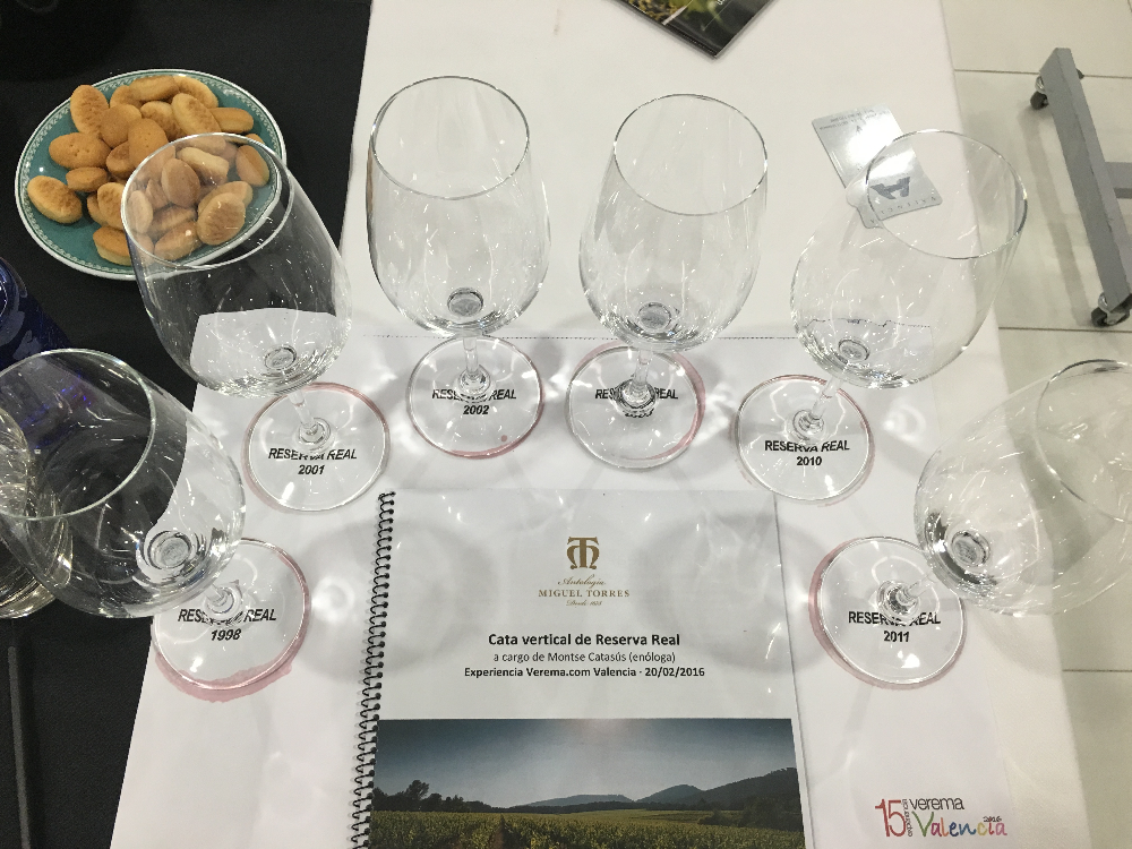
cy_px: 424
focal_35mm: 29
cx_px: 566
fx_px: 948
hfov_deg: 61.7
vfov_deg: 48.2
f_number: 2.2
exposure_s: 1/33
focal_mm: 4.15
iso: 50
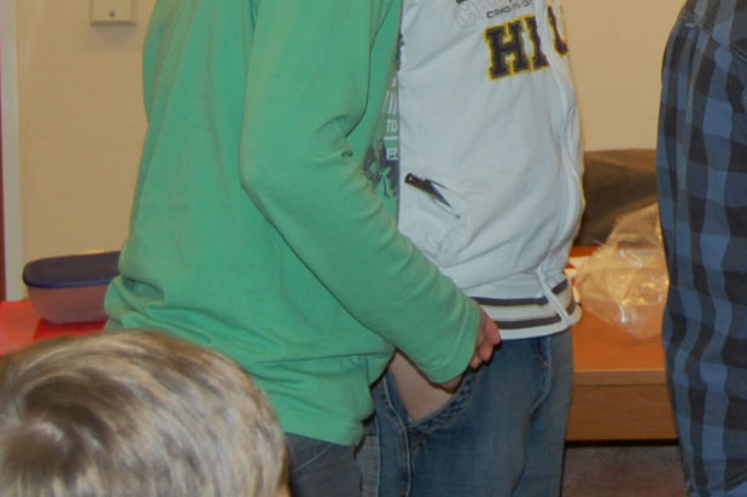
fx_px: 2675
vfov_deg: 10.4
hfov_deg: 15.1
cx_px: 996
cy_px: -129
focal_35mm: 129
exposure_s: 1/60
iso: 400
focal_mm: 26
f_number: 4
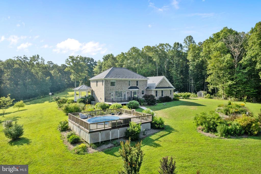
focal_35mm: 22
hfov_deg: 78.6
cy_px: 87
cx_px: 130
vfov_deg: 57.2
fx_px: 159
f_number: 2.8
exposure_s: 1/2500
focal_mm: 8.38
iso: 100
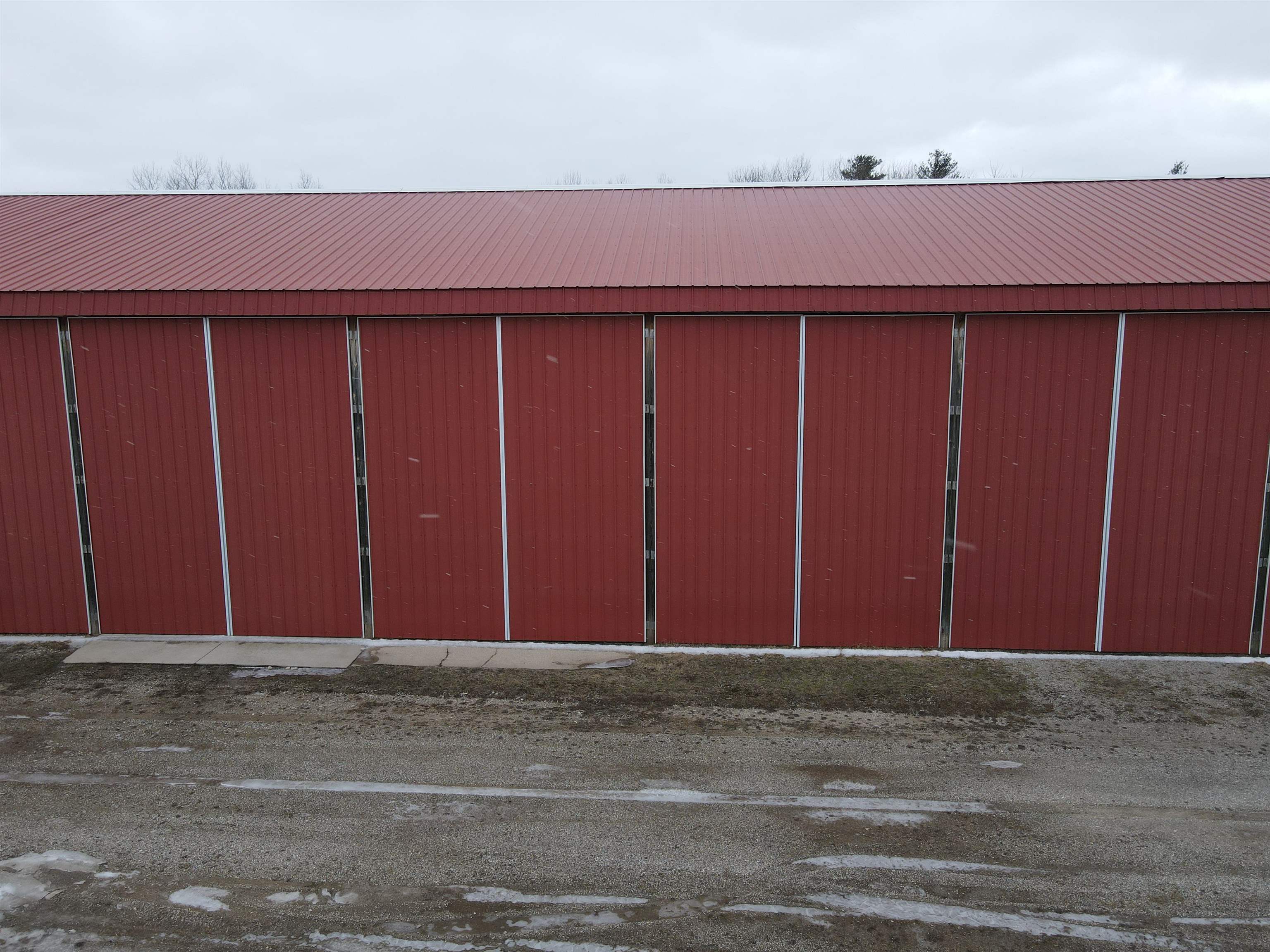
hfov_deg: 71.6
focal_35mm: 24
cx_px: 635
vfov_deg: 56.8
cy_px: 476
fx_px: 881
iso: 100
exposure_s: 1/400
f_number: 2.8
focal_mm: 4.5
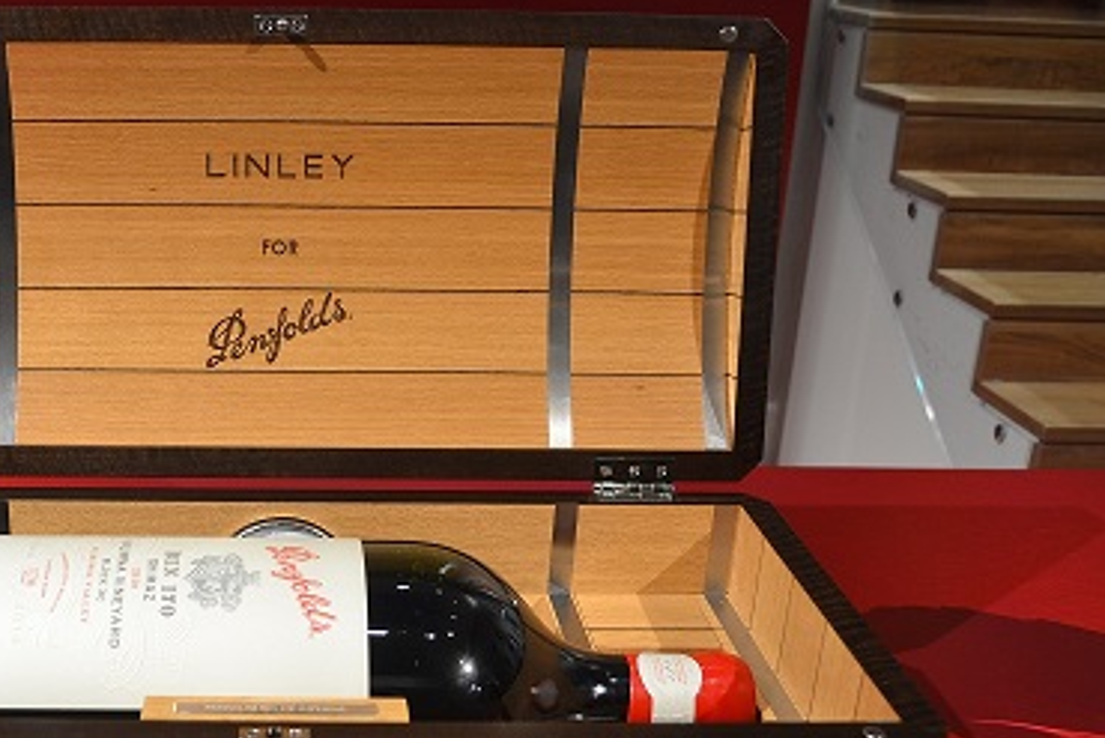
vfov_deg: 31.8
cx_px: 296
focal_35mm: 42
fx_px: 1290
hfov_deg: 45.0
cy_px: 457
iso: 400
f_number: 3.5
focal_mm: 18
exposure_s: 1/20
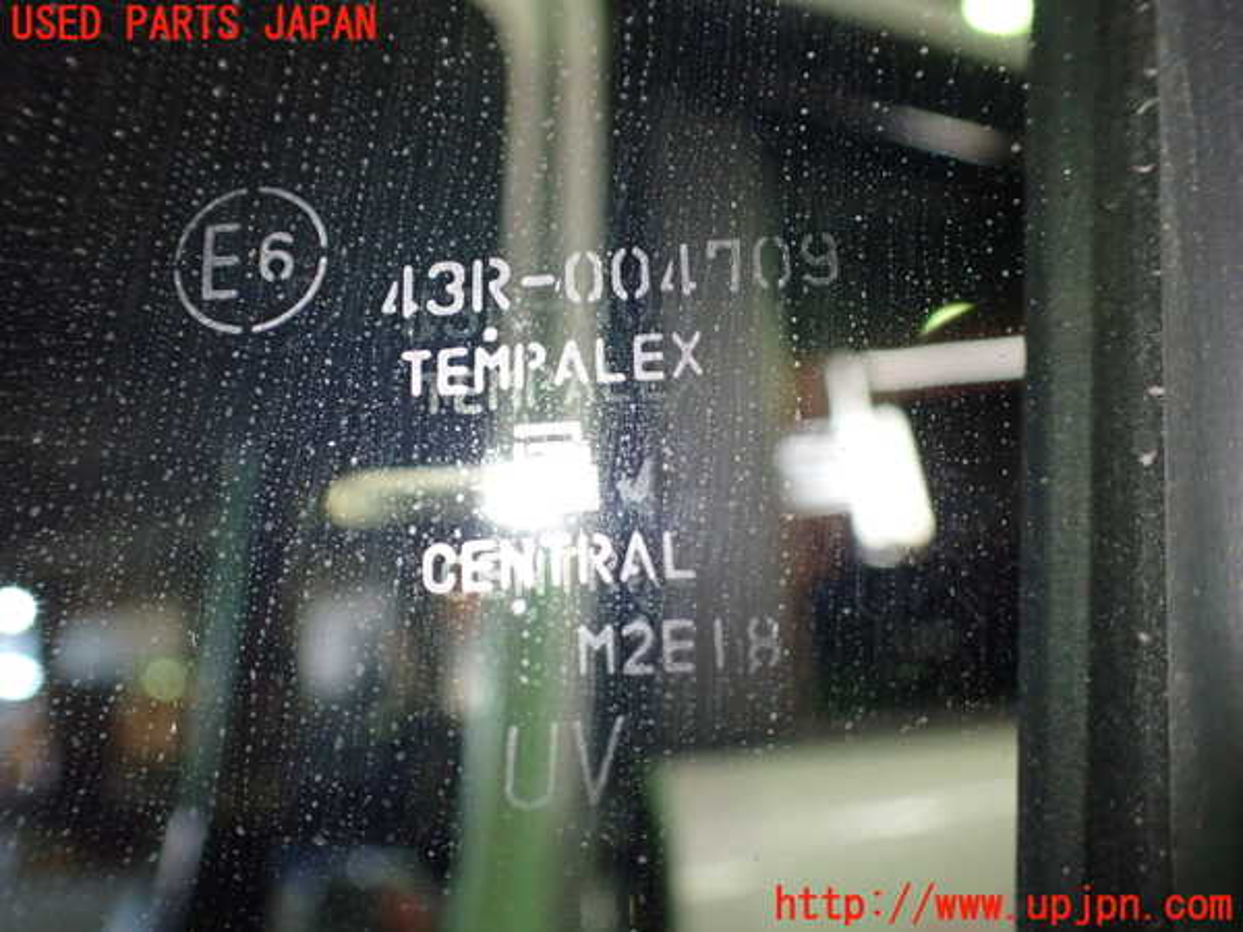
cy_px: 466
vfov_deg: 46.8
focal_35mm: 30
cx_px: 622
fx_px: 1077
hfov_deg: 60.0
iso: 640
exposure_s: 1/125
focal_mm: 5.4
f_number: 2.3
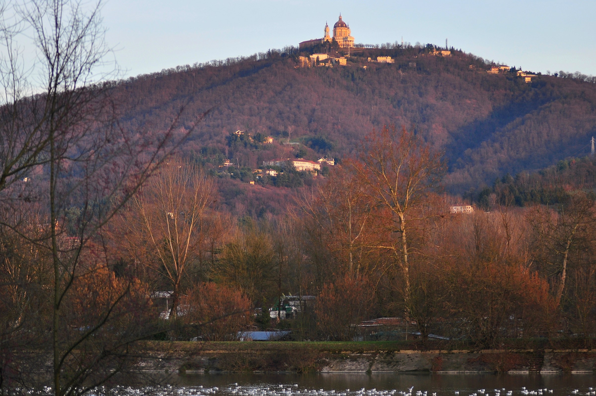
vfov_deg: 11.4
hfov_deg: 17.1
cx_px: 298
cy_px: 198
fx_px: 1984
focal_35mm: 120
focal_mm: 80
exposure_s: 1/500
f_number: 2.8
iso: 220
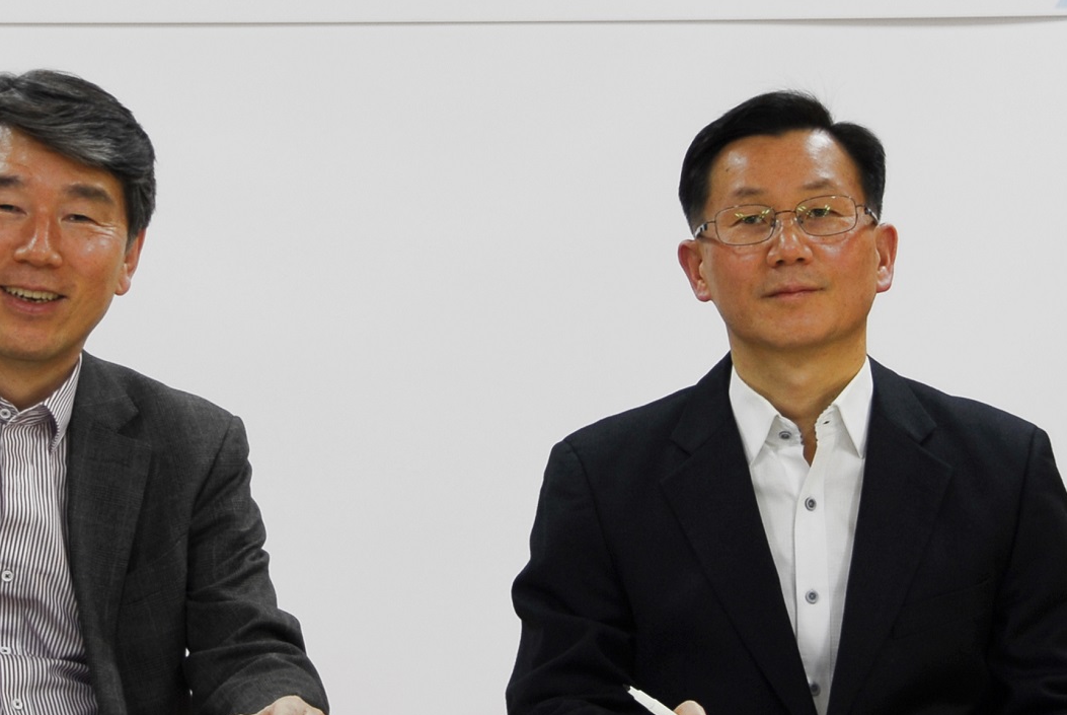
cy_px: 279
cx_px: 363
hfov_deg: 15.6
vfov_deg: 10.5
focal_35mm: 131
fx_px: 3888
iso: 100
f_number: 4.5
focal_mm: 46
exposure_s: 1/10
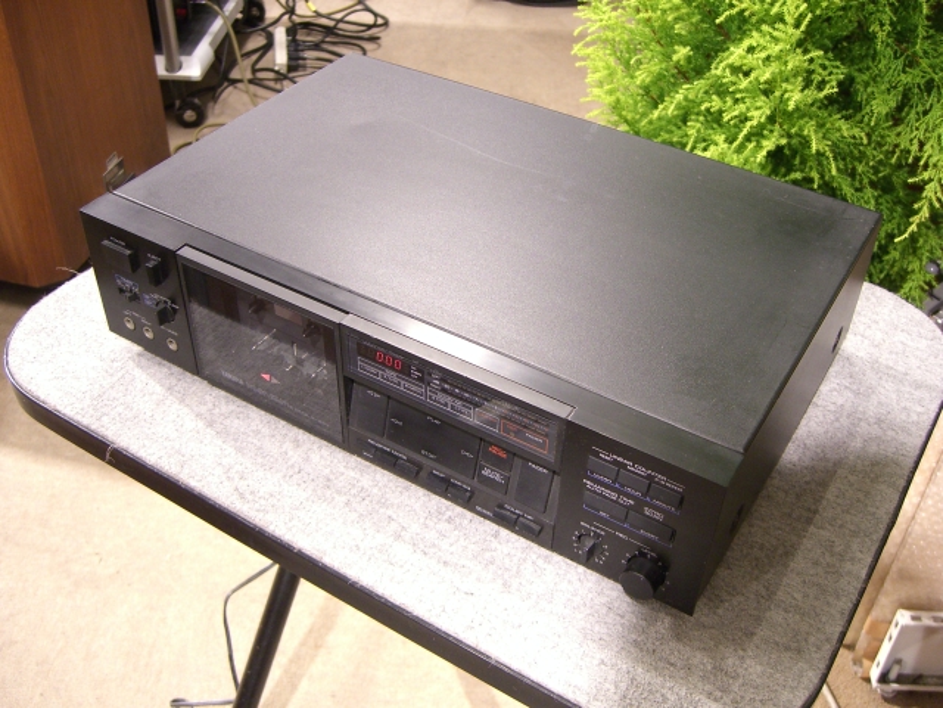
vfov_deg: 37.7
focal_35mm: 38
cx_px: 472
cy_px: 354
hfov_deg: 49.0
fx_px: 1035
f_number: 2.8
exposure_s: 1/10
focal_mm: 7.9
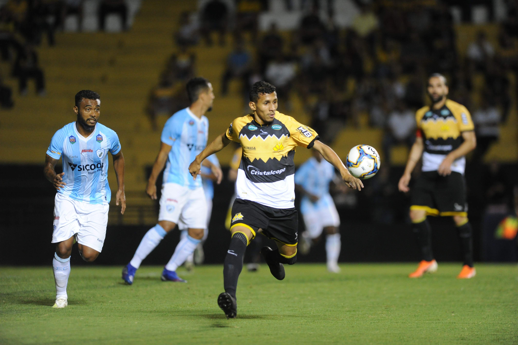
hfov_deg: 6.9
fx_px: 4314
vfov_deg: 4.6
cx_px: 259
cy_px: 172
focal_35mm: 300
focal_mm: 300
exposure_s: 1/1000
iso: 5000
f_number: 2.8
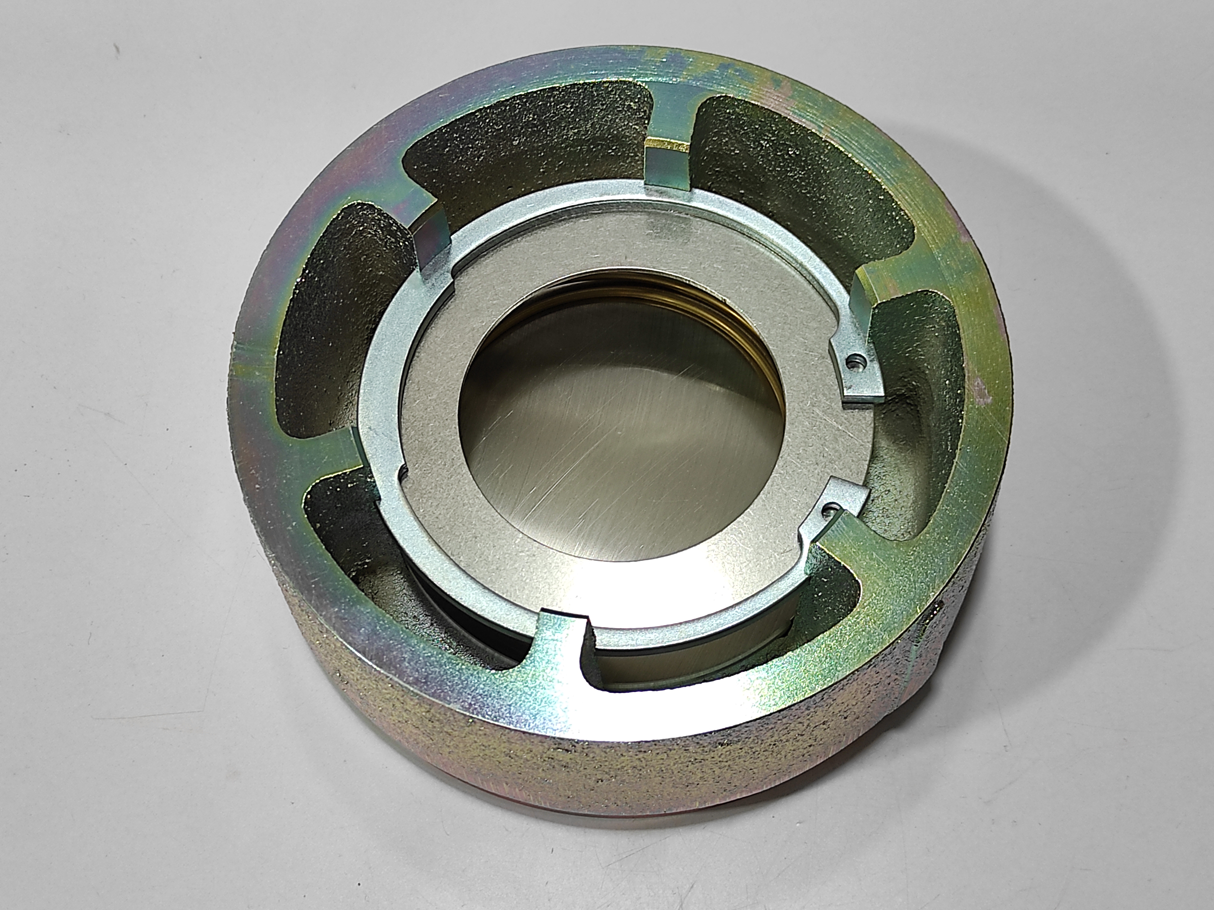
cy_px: 463
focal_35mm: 26
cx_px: 612
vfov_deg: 53.1
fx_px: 912
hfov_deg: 67.3
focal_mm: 5.43
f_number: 1.89
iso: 299
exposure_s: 1/50
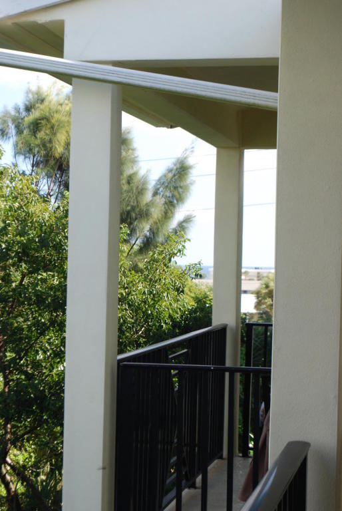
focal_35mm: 82
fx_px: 1172
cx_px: 171
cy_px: 256
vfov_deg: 24.6
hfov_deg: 16.6
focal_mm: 55
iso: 400
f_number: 9
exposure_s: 1/320
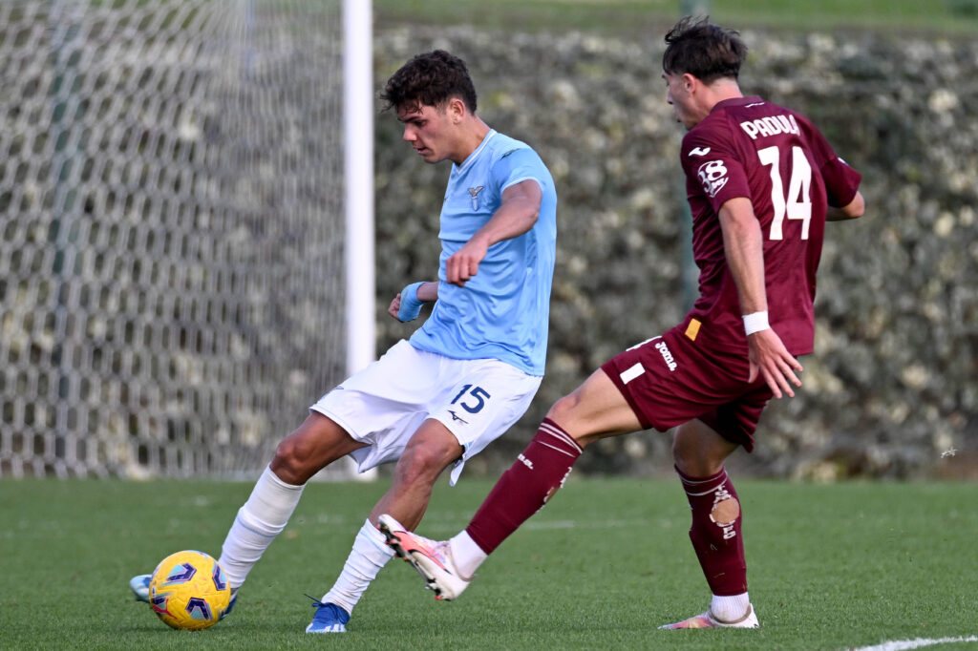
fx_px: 16294
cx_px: 489
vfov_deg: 2.3
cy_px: 326
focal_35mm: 600
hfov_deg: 3.4
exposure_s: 1/1250
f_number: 4
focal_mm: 400
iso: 500
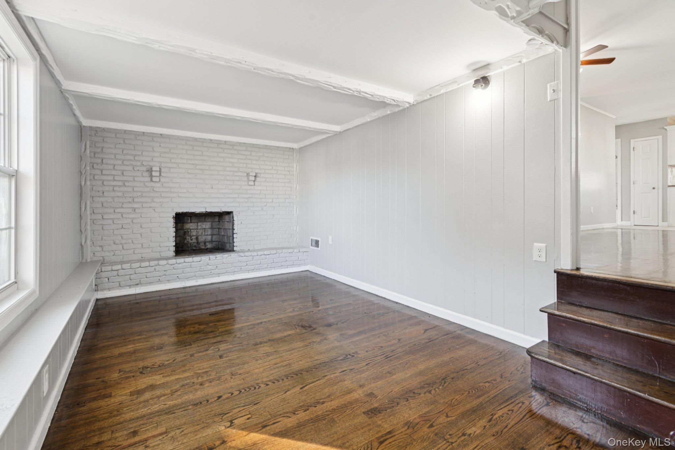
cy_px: 225
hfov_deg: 96.7
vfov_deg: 73.7
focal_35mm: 16
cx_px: 338
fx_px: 300
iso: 250
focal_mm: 16
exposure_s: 1/10
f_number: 8
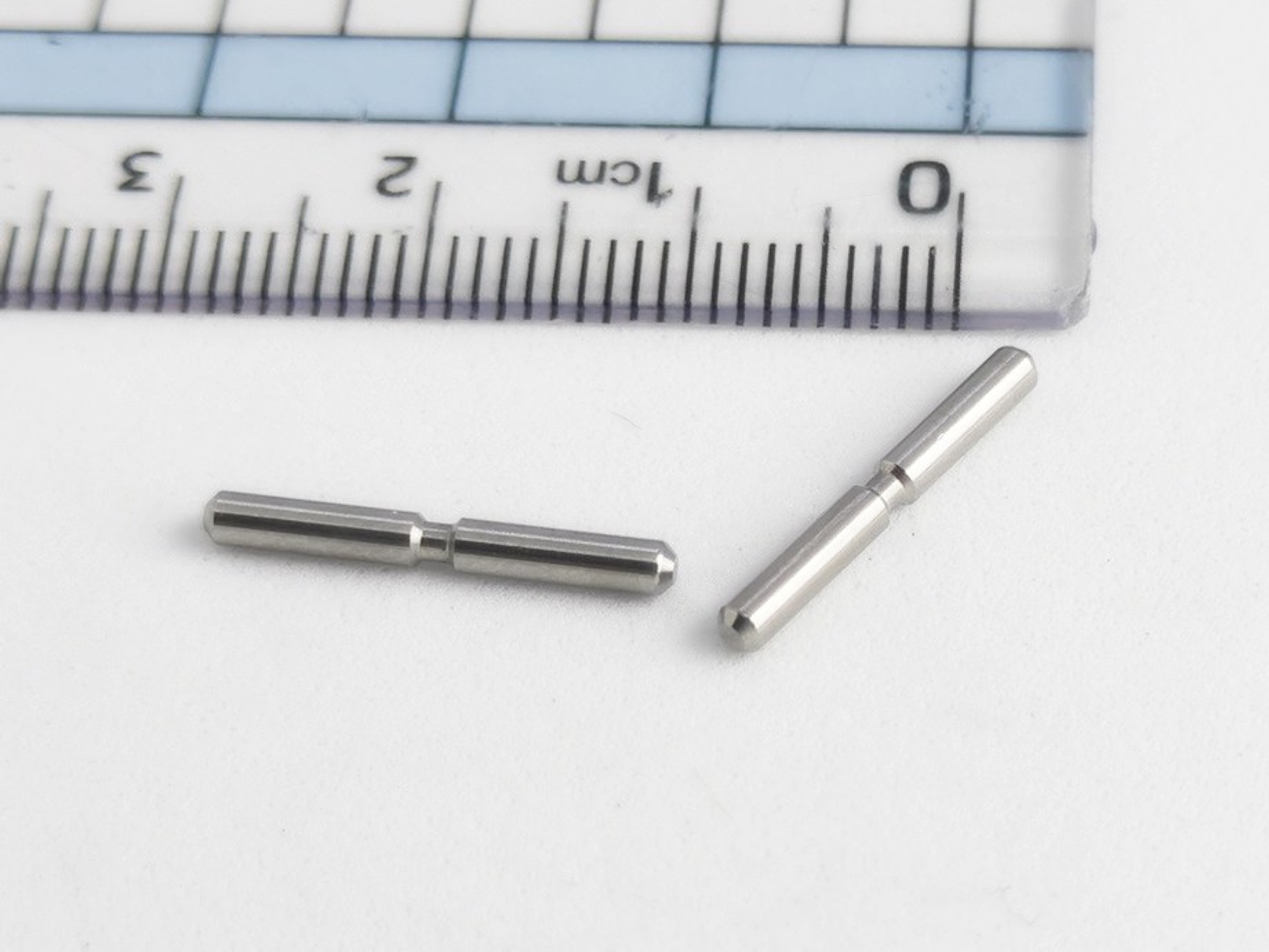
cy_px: 476
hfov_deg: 30.3
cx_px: 634
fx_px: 2346
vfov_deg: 22.9
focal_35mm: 64
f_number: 1.8
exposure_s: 1/932
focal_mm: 5.58
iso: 50
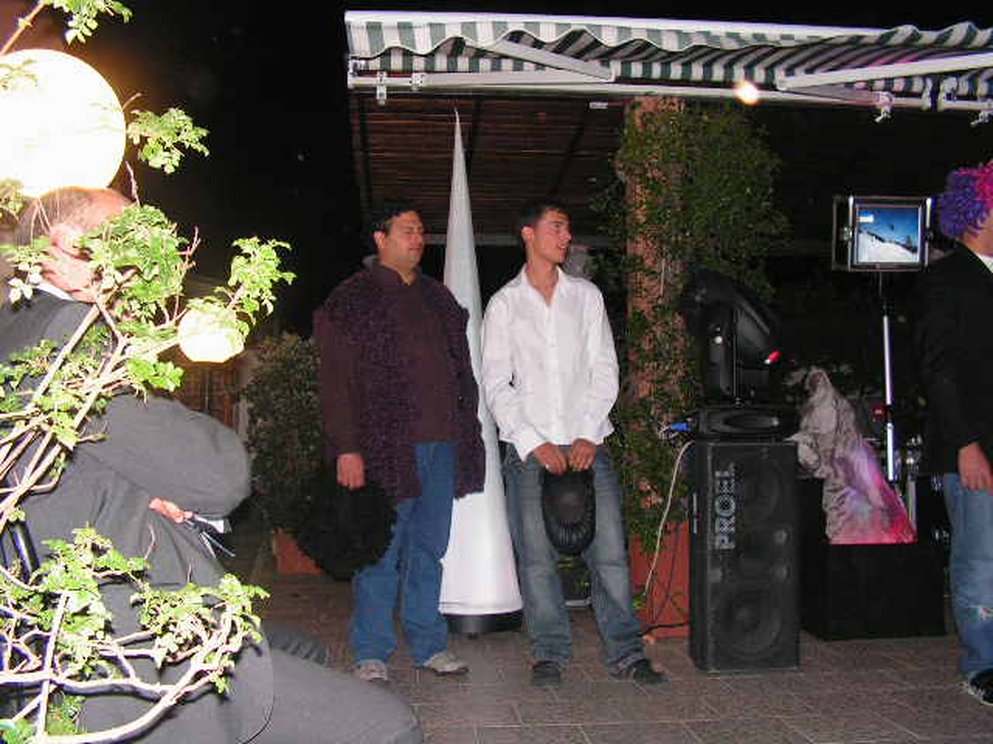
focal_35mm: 36
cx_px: 496
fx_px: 1033
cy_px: 372
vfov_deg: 39.7
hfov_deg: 51.4
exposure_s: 1/40
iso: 200
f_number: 3.2
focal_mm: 6
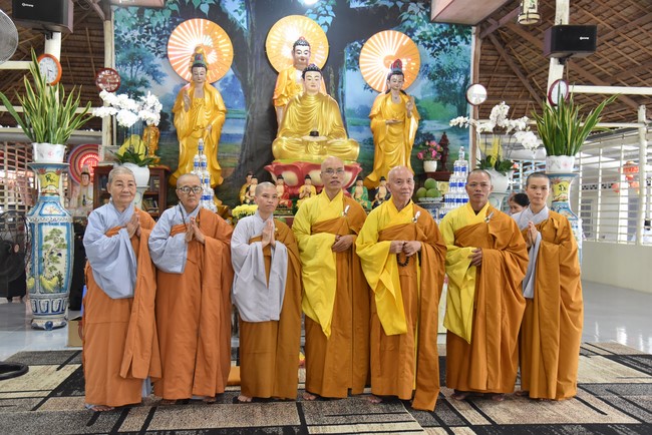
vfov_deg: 35.1
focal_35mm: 38
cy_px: 218
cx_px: 326
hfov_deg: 50.7
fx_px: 688
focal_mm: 38
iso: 2800
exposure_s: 1/60
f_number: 4
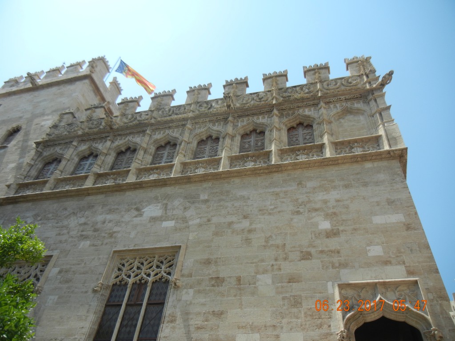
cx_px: 228
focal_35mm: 30
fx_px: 394
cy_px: 170
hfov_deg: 60.0
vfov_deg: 46.8
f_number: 7
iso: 160
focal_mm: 5.4
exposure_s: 1/326
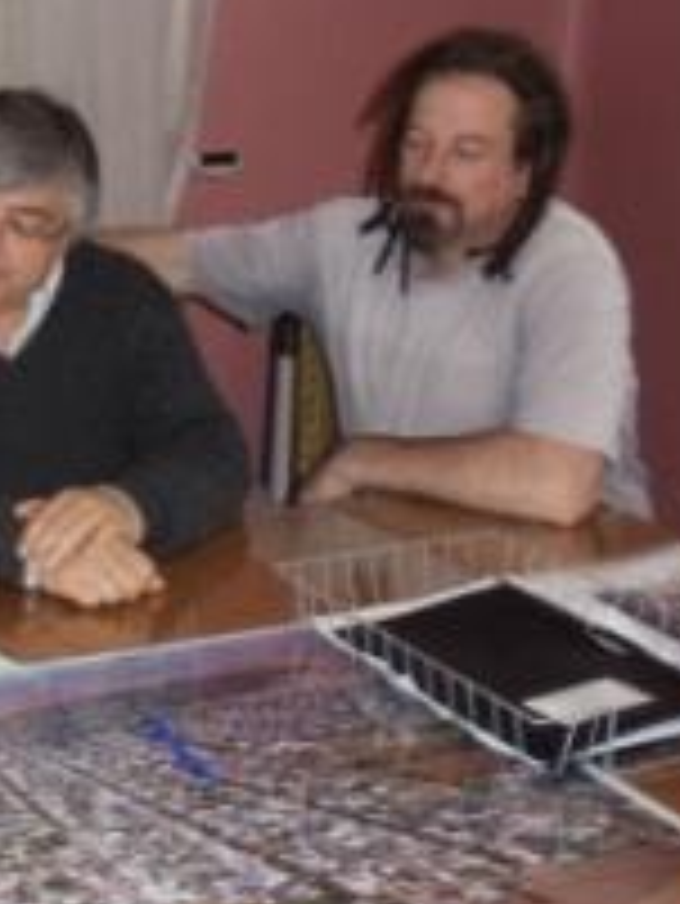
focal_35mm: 98
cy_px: 274
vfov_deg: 19.9
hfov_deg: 14.3
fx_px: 2564
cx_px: -261
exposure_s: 1/30
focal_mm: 6
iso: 200
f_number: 3.5
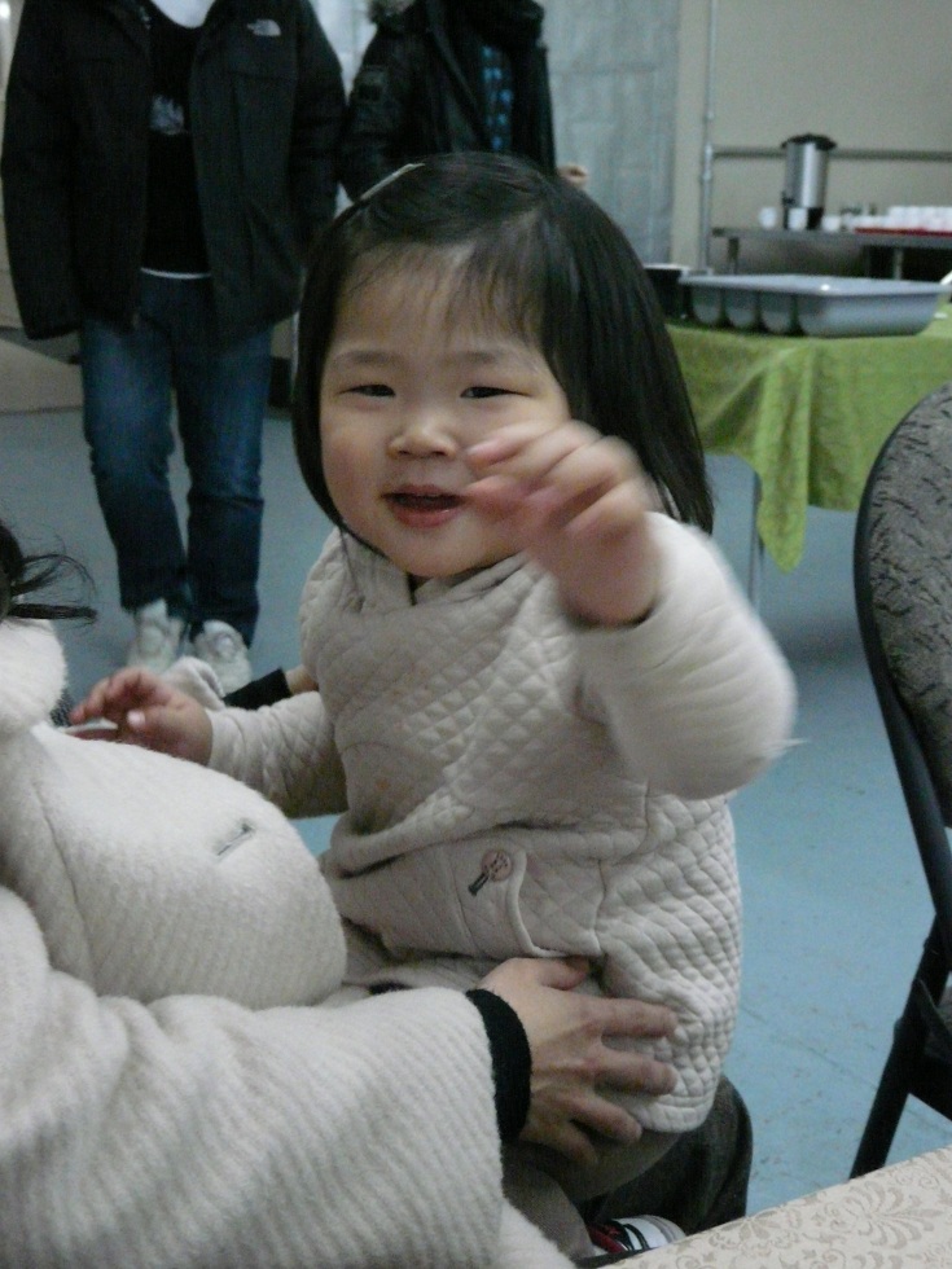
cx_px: 476
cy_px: 634
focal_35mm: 46
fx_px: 1687
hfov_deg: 31.5
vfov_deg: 41.2
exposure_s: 1/60
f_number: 3.2
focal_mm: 7.5
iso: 800
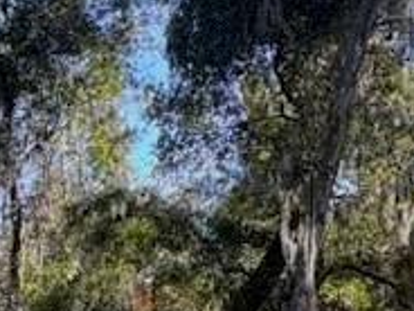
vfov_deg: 17.4
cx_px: 50
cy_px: 430
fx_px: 933
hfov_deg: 24.4
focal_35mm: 78
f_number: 2.2
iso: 64
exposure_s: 1/207
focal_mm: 2.22
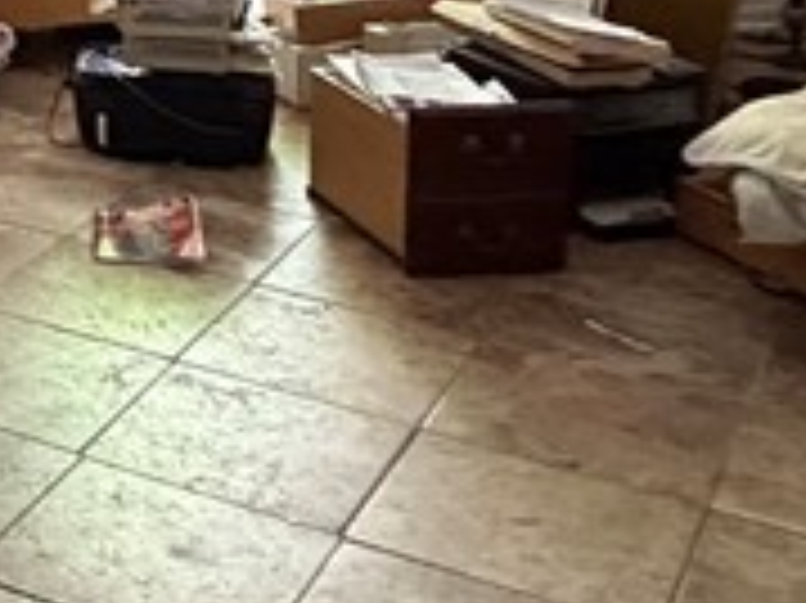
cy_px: -248
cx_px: -405
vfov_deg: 17.0
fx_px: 1861
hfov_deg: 20.8
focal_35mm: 80
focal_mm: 2.22
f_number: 2.2
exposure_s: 1/60
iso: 640
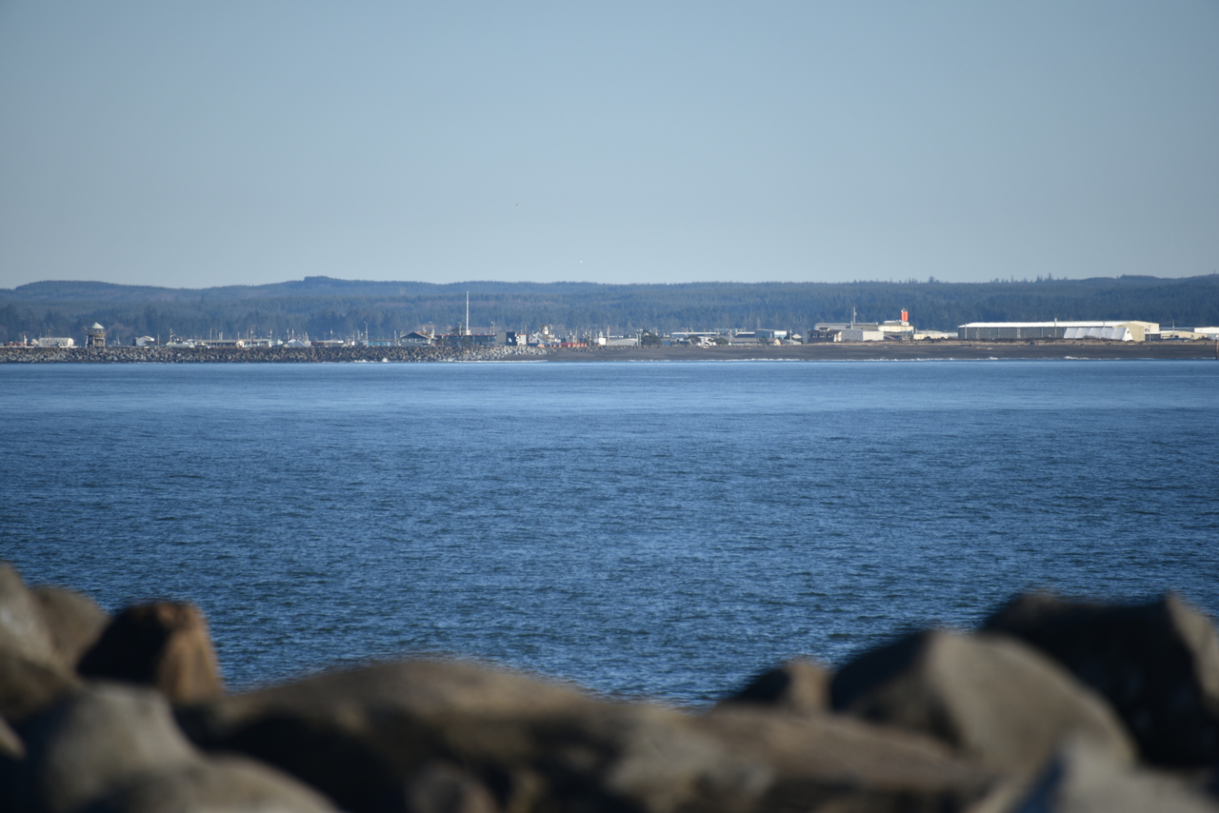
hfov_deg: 6.9
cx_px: 610
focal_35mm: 300
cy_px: 406
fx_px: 10160
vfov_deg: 4.6
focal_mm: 300
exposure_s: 1/640
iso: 160
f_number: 5.6
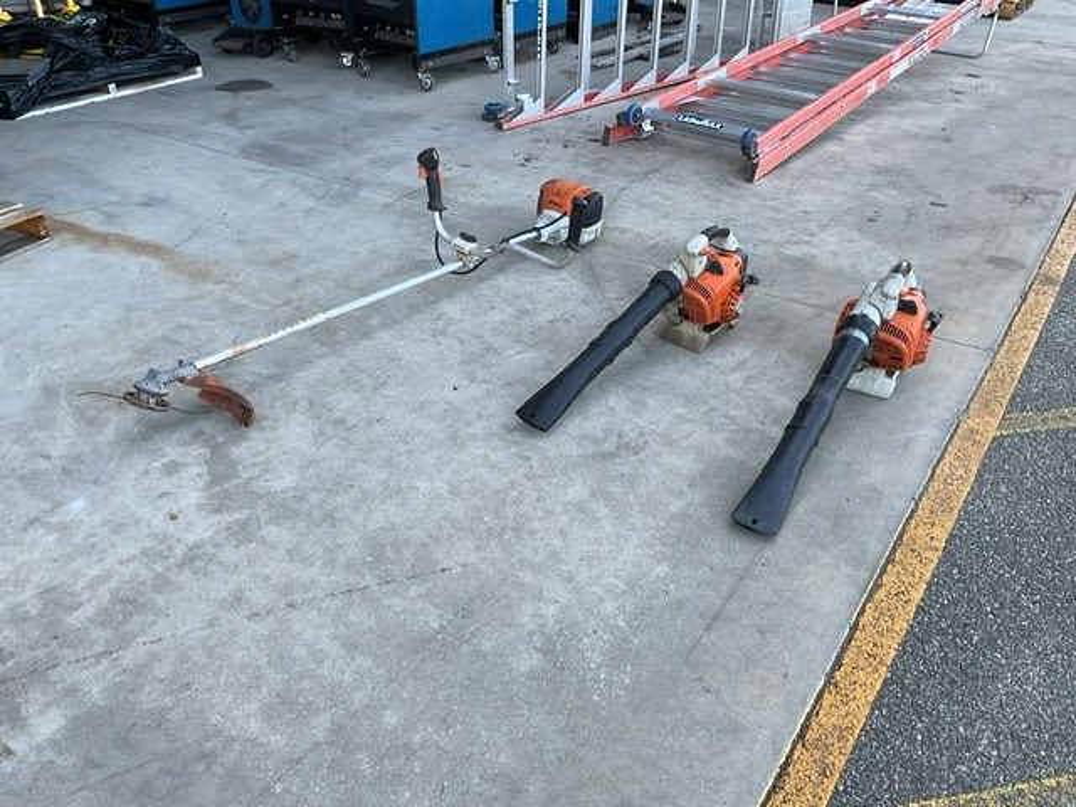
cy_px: 404
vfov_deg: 48.2
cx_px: 538
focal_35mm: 29
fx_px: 901
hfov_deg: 61.7
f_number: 1.8
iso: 16
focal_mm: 3
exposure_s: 1/167
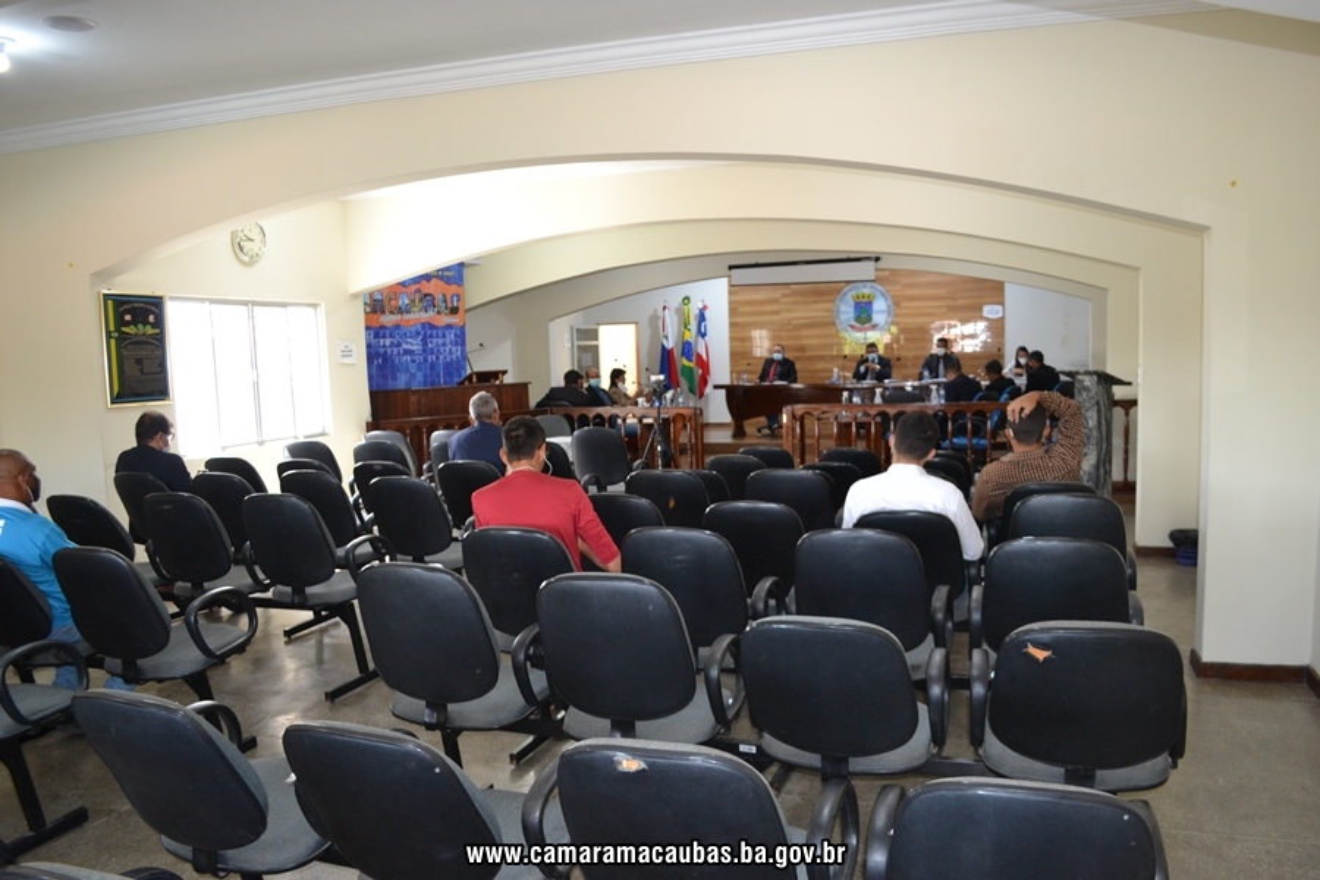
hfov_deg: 67.4
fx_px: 990
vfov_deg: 47.9
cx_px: 660
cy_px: 440
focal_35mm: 27
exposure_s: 1/60
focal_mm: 18
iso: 1000
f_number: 3.5
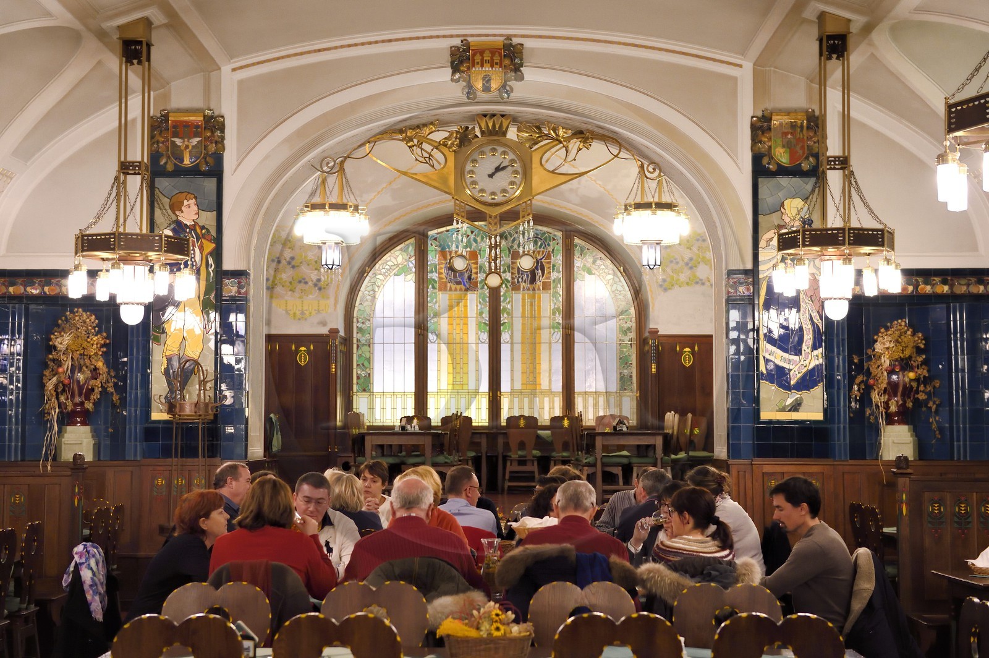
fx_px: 1592
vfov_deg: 23.3
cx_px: 494
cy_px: 329
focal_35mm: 58
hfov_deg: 34.5
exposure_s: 1/50
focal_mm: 58
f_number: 4.5
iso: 3200
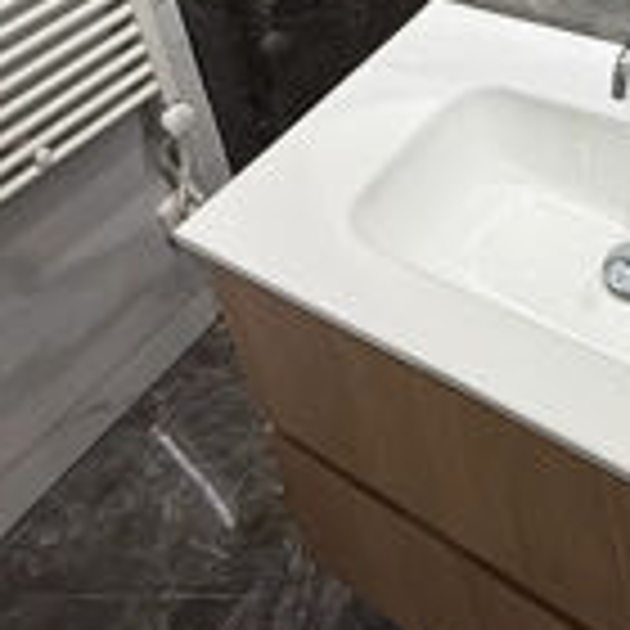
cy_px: -166
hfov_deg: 35.0
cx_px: 497
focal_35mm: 47
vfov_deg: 29.7
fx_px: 968
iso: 125
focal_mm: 2.22
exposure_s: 1/100
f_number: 2.2
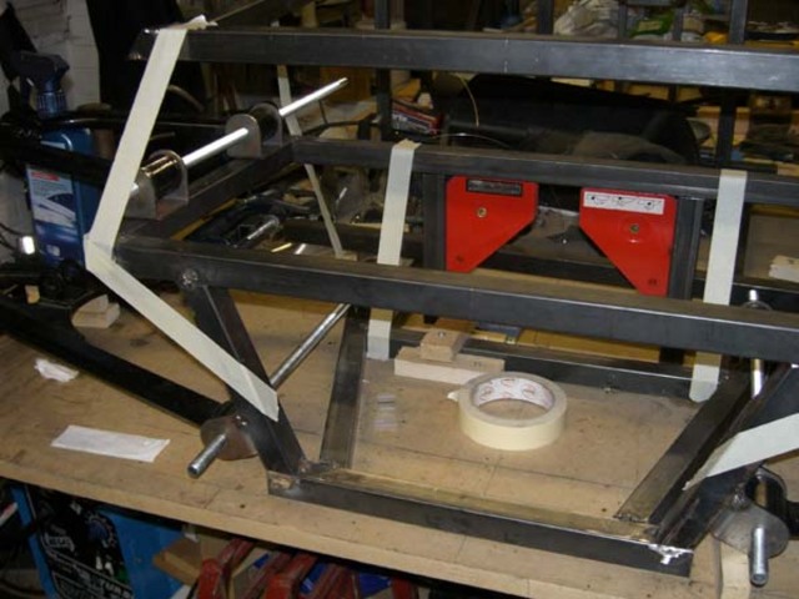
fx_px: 877
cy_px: 300
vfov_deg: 37.7
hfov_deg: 49.0
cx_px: 400
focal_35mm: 38
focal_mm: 7.9
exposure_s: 1/60
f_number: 2.8
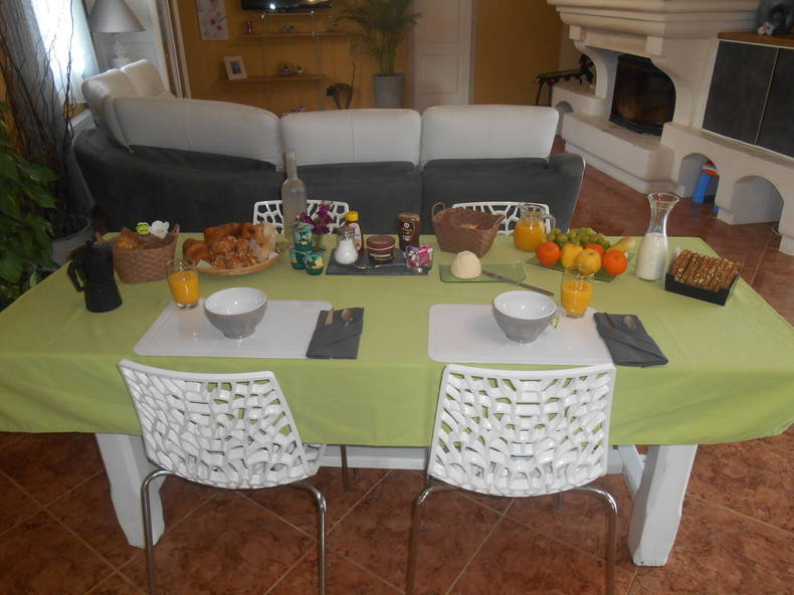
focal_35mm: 26
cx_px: 397
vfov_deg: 53.0
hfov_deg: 67.3
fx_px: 596
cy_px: 298
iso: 200
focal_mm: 4.7
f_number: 3.4
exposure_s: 1/25
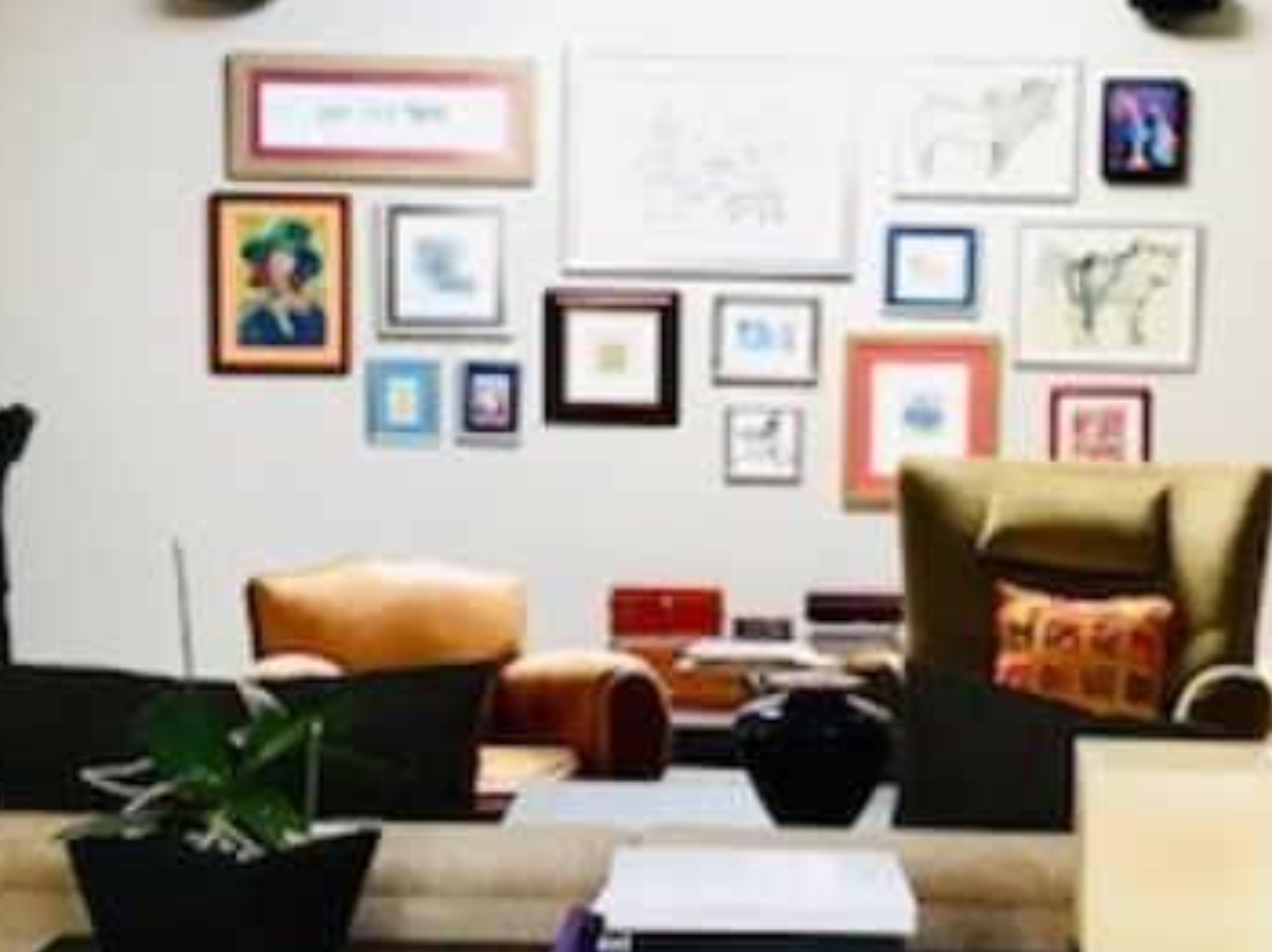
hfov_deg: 23.8
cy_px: 461
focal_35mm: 82
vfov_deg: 18.0
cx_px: 730
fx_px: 3011
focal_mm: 3.99
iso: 32
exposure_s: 1/30
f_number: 1.8
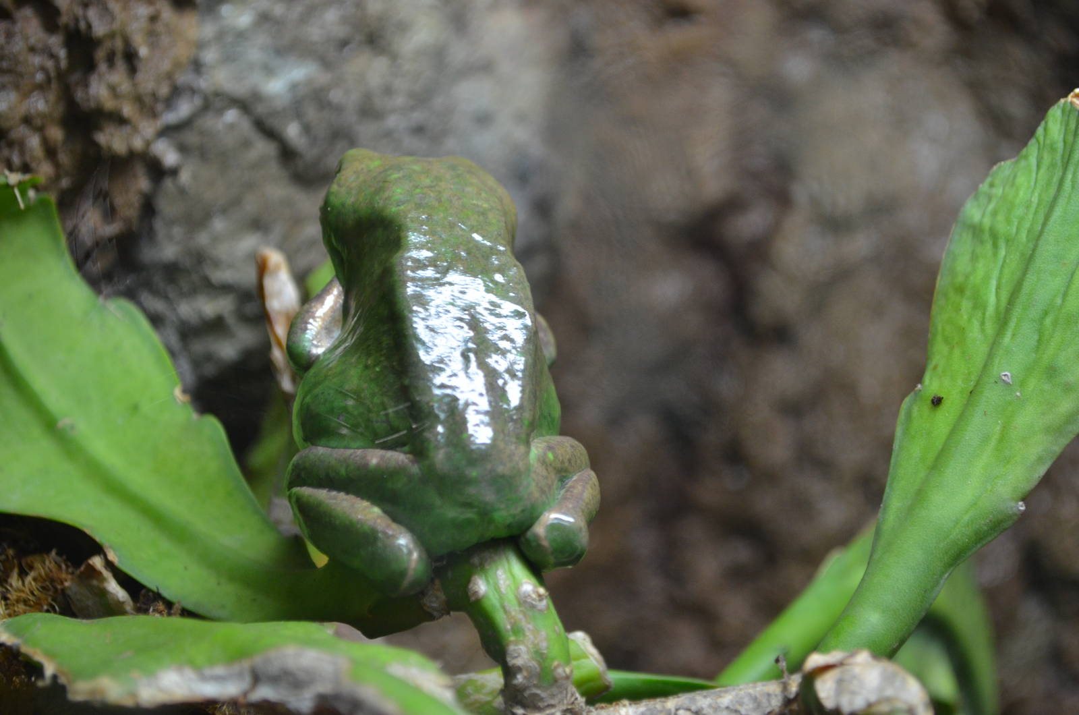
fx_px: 2468
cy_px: 358
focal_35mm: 82
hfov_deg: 24.7
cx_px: 540
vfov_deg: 16.5
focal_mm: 55
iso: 800
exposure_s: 1/30
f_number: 5.6
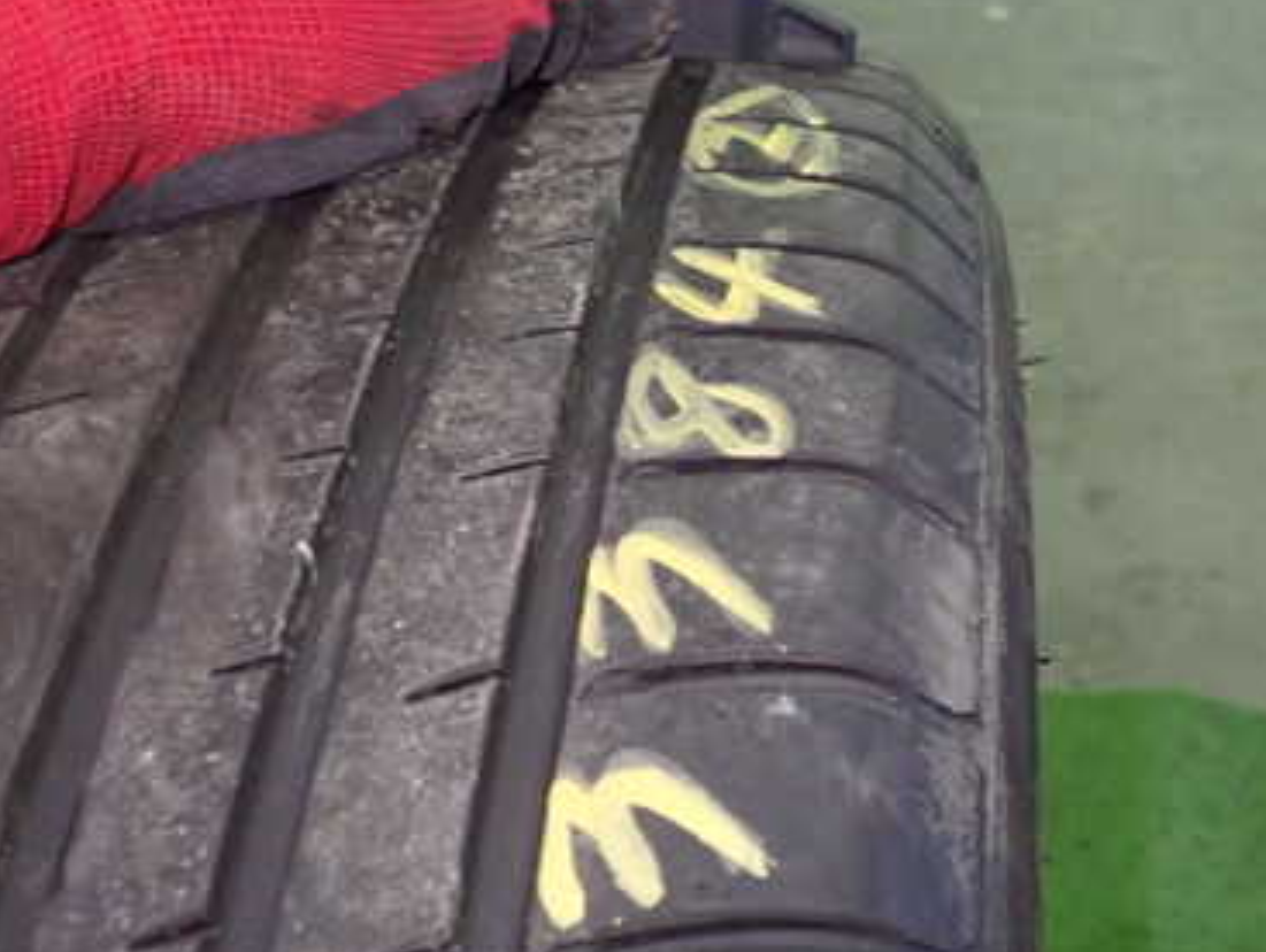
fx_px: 1794
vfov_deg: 29.4
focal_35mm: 49
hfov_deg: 38.7
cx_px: 773
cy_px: 286
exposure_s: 1/30
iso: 800
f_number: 2.3
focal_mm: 5.4
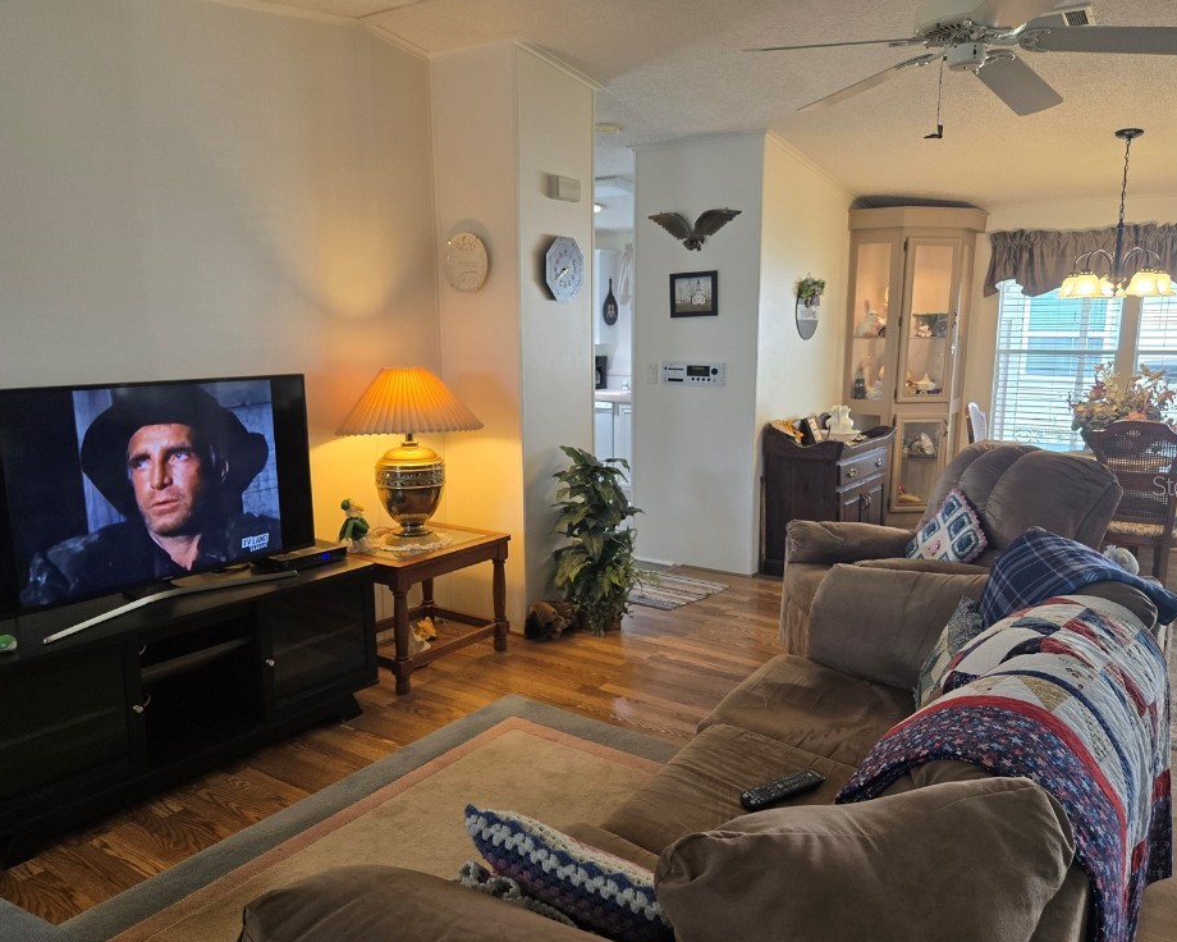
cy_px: 485
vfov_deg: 56.8
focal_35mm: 25
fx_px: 871
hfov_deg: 68.1
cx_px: 618
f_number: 1.8
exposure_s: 1/120
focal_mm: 5.4
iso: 125
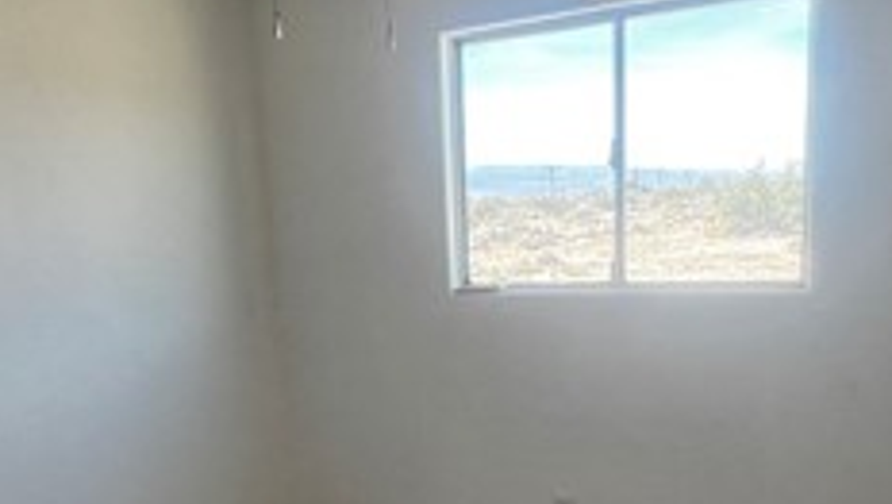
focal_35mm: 39
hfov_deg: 51.5
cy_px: 442
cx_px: 396
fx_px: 923
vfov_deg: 29.4
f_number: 1.8
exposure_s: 1/125
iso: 32
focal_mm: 1.57
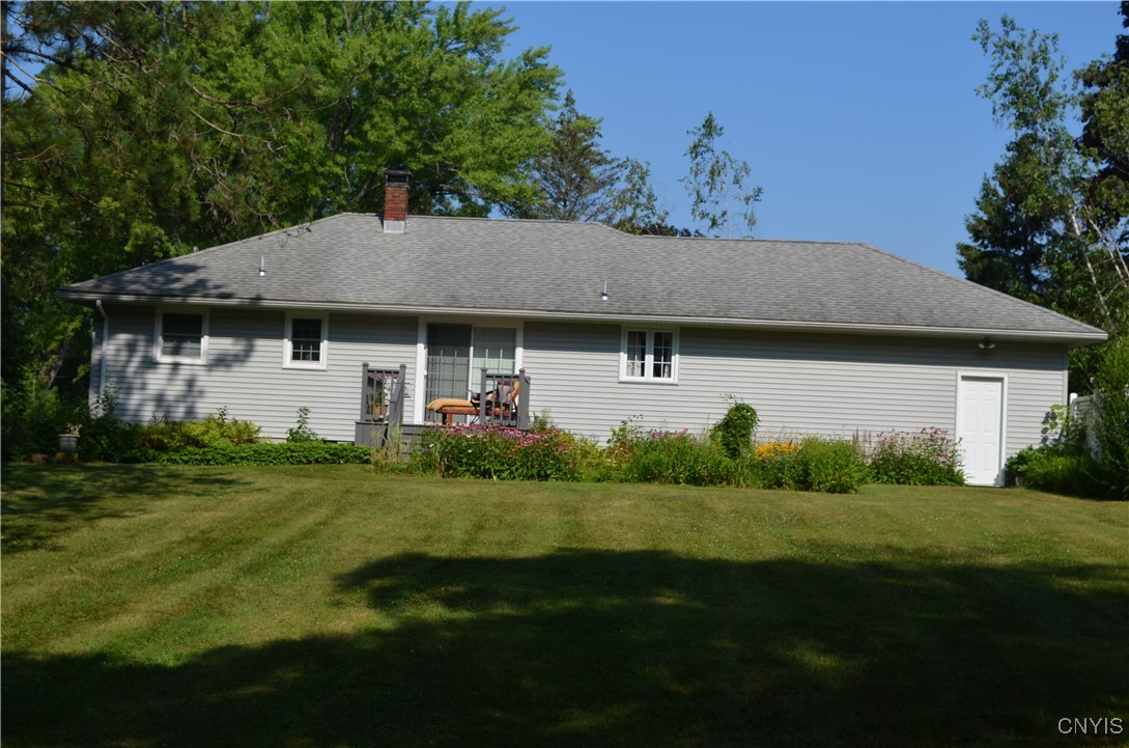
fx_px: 1690
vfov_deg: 24.9
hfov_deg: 36.9
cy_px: 374
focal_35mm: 54
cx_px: 564
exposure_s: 1/320
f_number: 9
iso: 100
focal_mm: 36
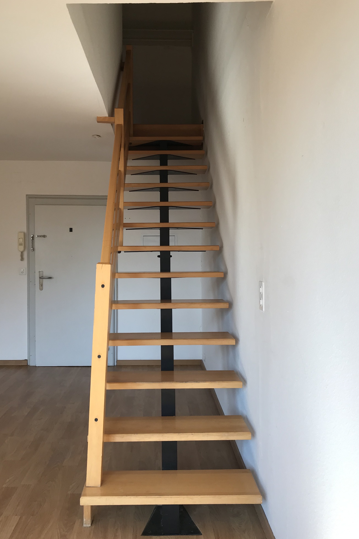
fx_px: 449
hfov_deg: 43.6
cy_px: 268
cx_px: 162
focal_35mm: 30
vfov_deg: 61.9
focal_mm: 3.99
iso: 20
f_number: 1.8
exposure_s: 1/114
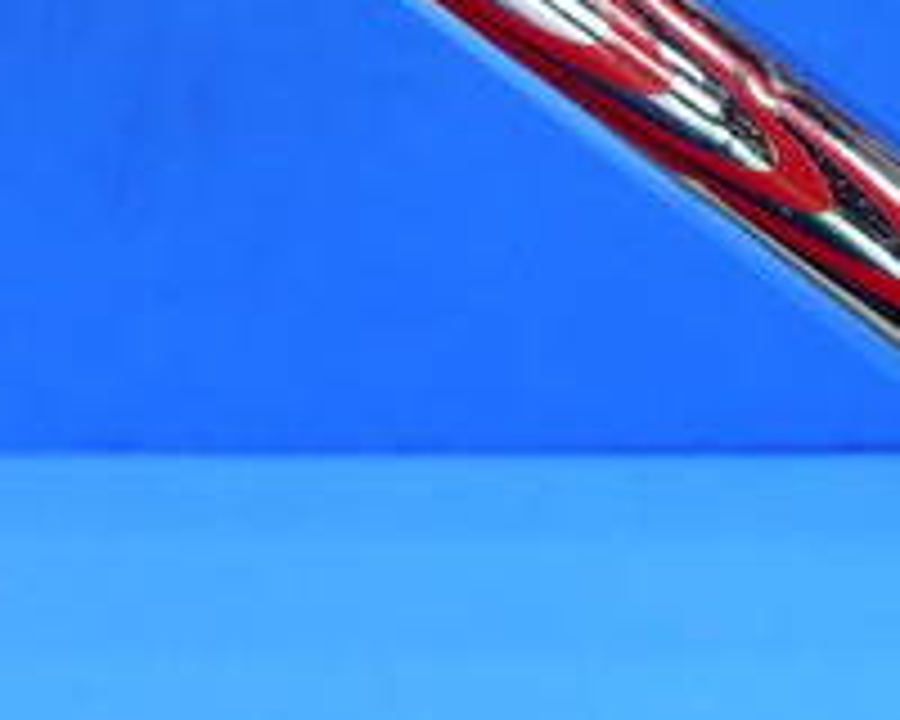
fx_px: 2078
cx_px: 936
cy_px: 279
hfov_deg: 23.3
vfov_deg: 19.6
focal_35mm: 78
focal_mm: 4.5
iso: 125
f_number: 3.7
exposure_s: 1/30
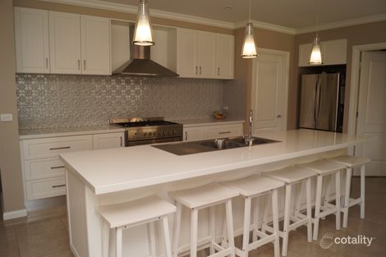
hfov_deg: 67.4
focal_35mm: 27
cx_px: 193
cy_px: 128
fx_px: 289
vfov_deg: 47.9
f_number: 4
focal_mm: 18
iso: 320
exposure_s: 1/60
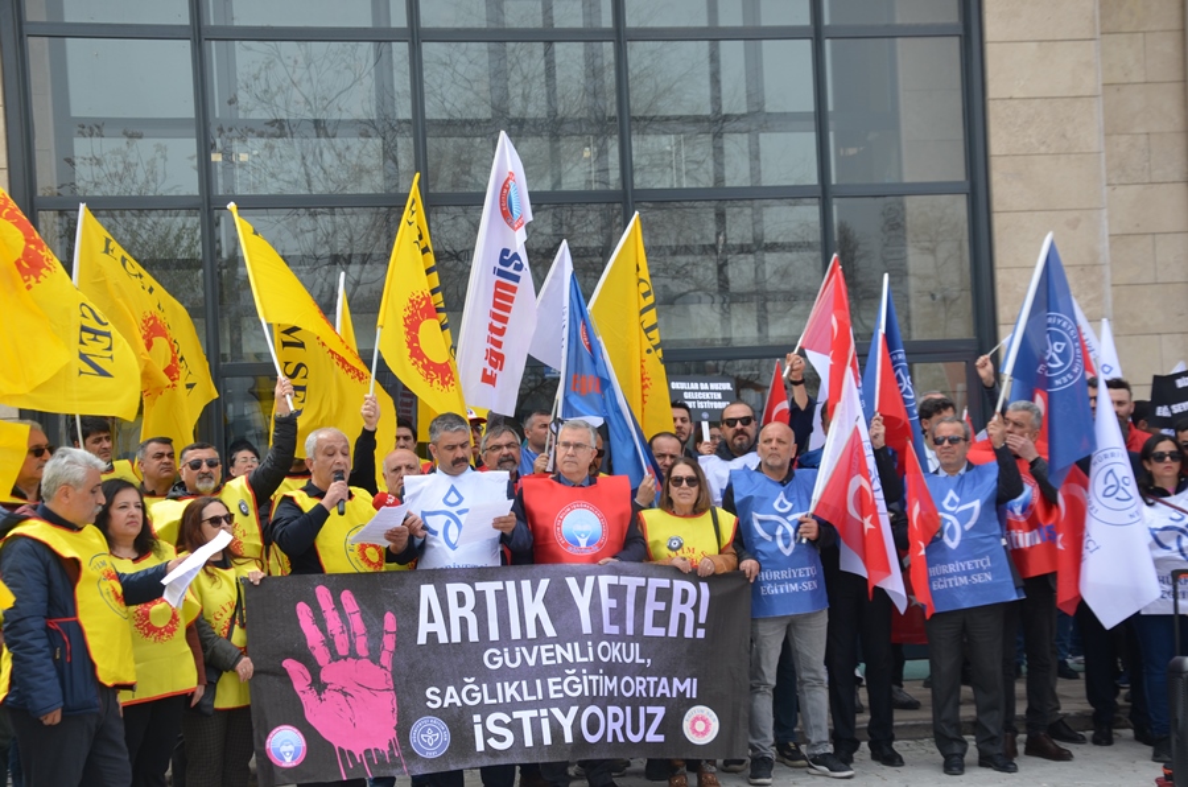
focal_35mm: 60
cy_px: 394
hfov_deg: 33.5
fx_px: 1976
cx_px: 594
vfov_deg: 22.5
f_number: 8
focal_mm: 40
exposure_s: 1/250
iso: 160
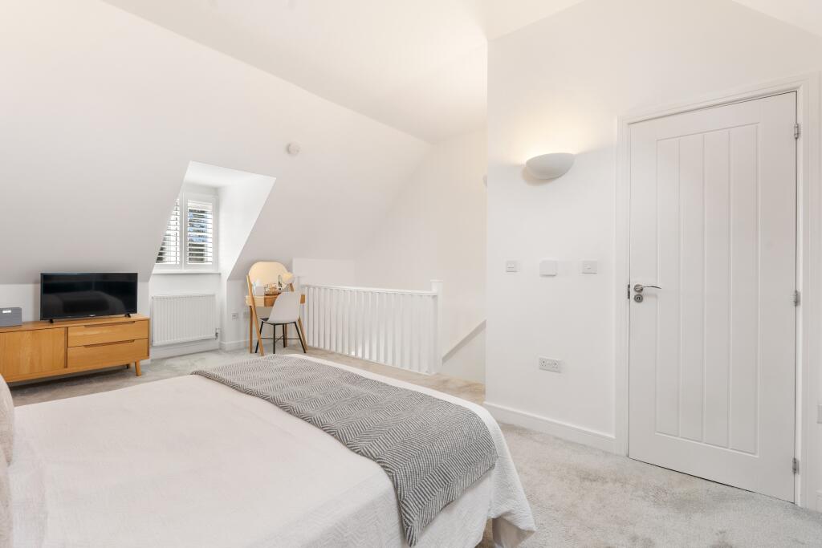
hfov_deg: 96.7
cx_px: 411
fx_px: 365
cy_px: 274
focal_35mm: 16
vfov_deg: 73.8
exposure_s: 1/3
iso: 320
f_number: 8
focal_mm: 16
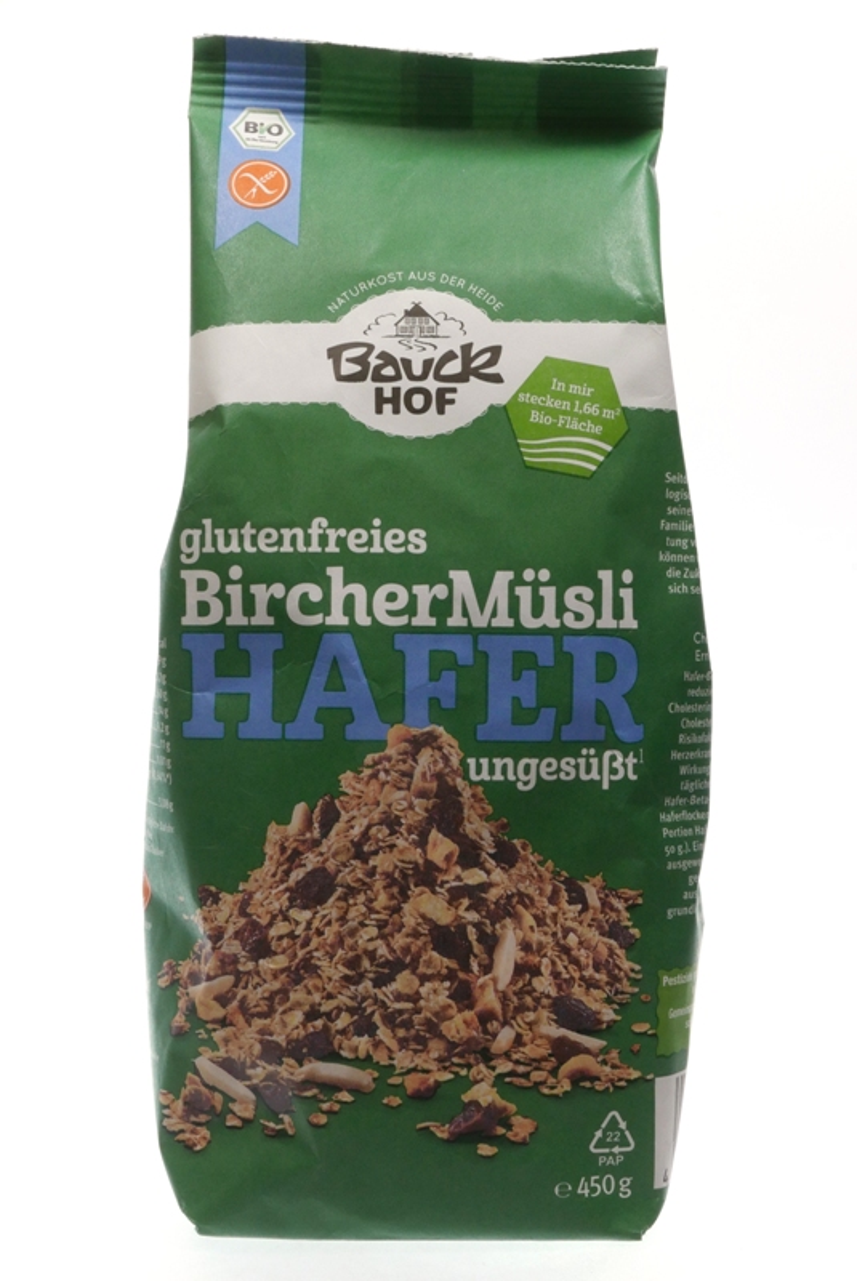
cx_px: 428
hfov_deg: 21.0
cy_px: 640
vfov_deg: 30.9
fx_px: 2316
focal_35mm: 65
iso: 800
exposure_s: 1/15
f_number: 16
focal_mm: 29.3
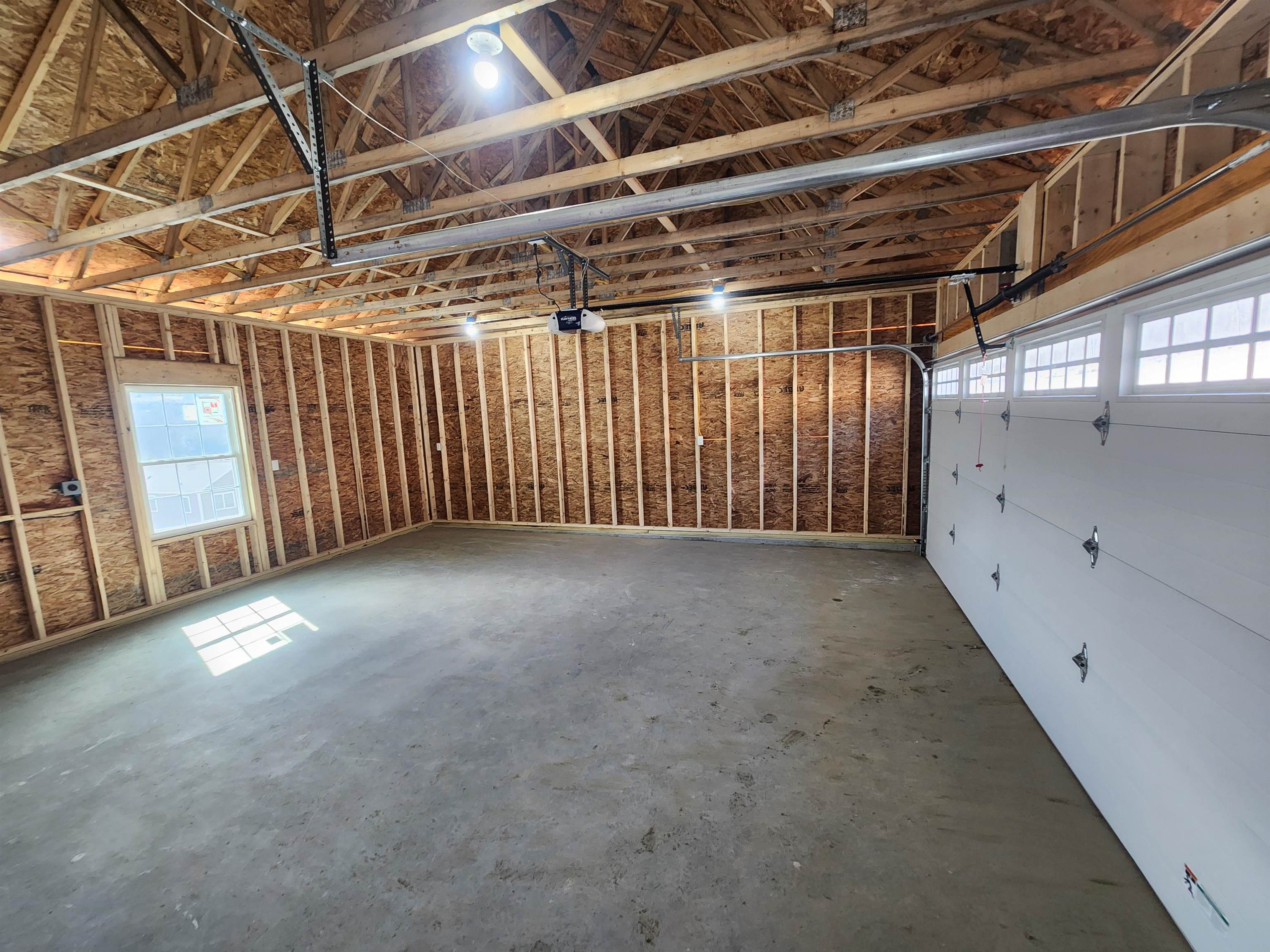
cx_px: 635
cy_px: 476
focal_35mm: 13
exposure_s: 1/60
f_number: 2.2
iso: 250
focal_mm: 2.2
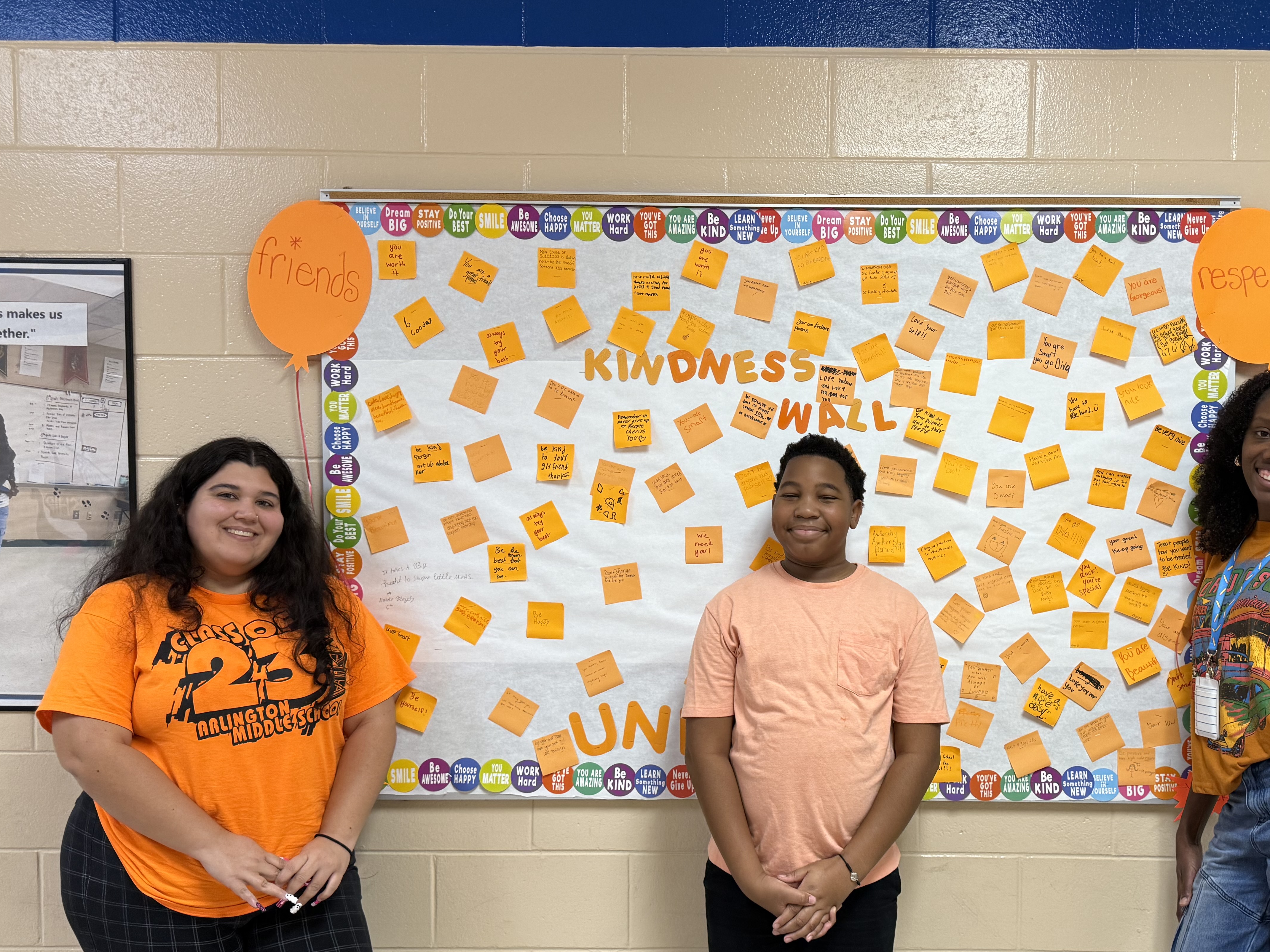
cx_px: 800
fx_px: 1174
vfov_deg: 43.8
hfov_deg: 56.1
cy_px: 595
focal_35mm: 32
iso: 250
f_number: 1.78
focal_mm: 6.76
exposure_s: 1/60
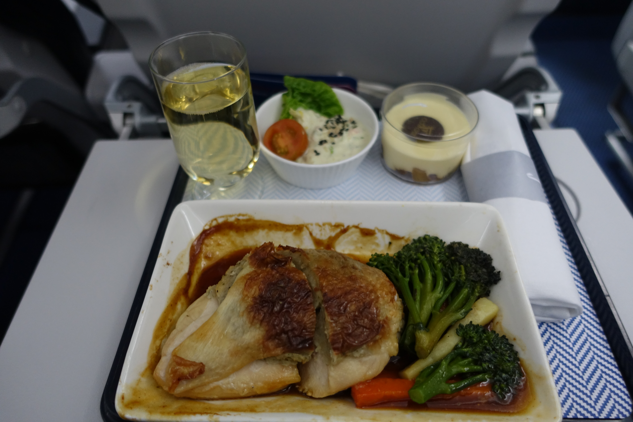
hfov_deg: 73.7
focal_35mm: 24
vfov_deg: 53.1
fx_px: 422
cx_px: 316
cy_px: 211
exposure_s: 1/30
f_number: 1.8
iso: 500
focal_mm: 8.8
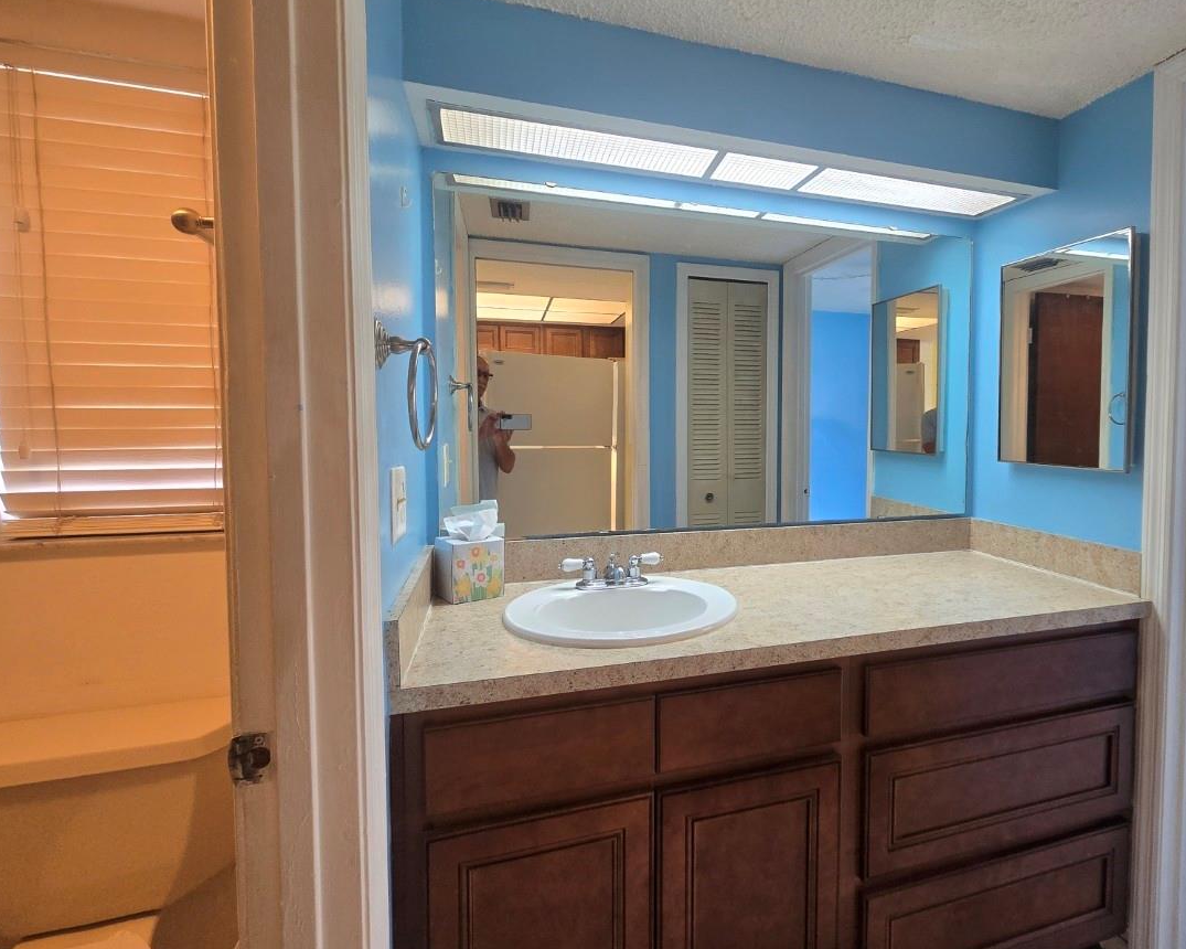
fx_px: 597
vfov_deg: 76.9
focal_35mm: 17
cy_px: 459
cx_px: 735
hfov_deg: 88.0
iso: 200
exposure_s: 1/60
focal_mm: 2.2
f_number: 2.2
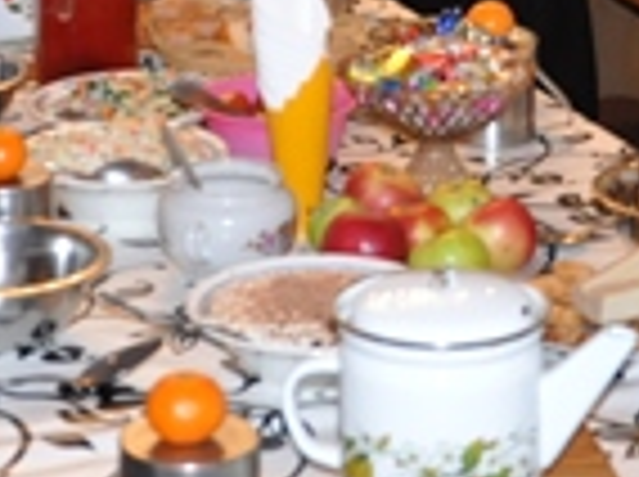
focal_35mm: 117
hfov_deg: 16.8
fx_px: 2156
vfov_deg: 12.1
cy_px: -232
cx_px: 266
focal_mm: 18
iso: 1000
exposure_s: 1/125
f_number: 4.5
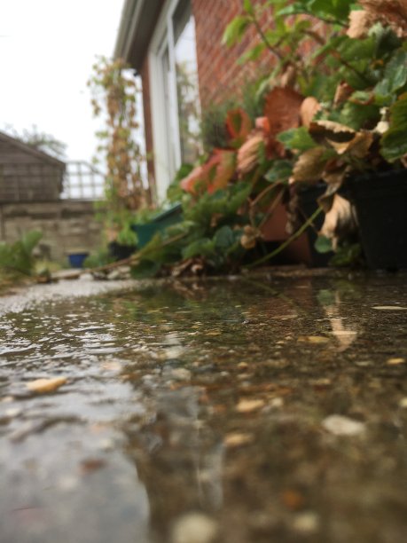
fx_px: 455
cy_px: 272
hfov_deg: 48.2
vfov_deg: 61.7
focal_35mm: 29
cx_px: 204
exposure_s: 1/313
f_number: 2.2
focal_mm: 4.15
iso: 25
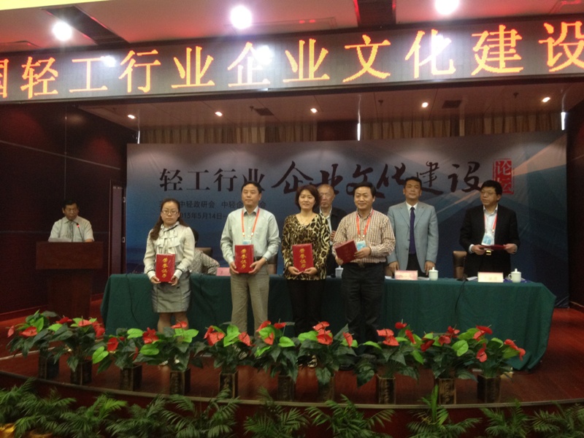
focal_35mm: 35
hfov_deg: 52.6
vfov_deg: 40.7
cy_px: 219
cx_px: 292
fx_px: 590
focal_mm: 4.28
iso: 200
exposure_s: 1/20
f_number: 2.4
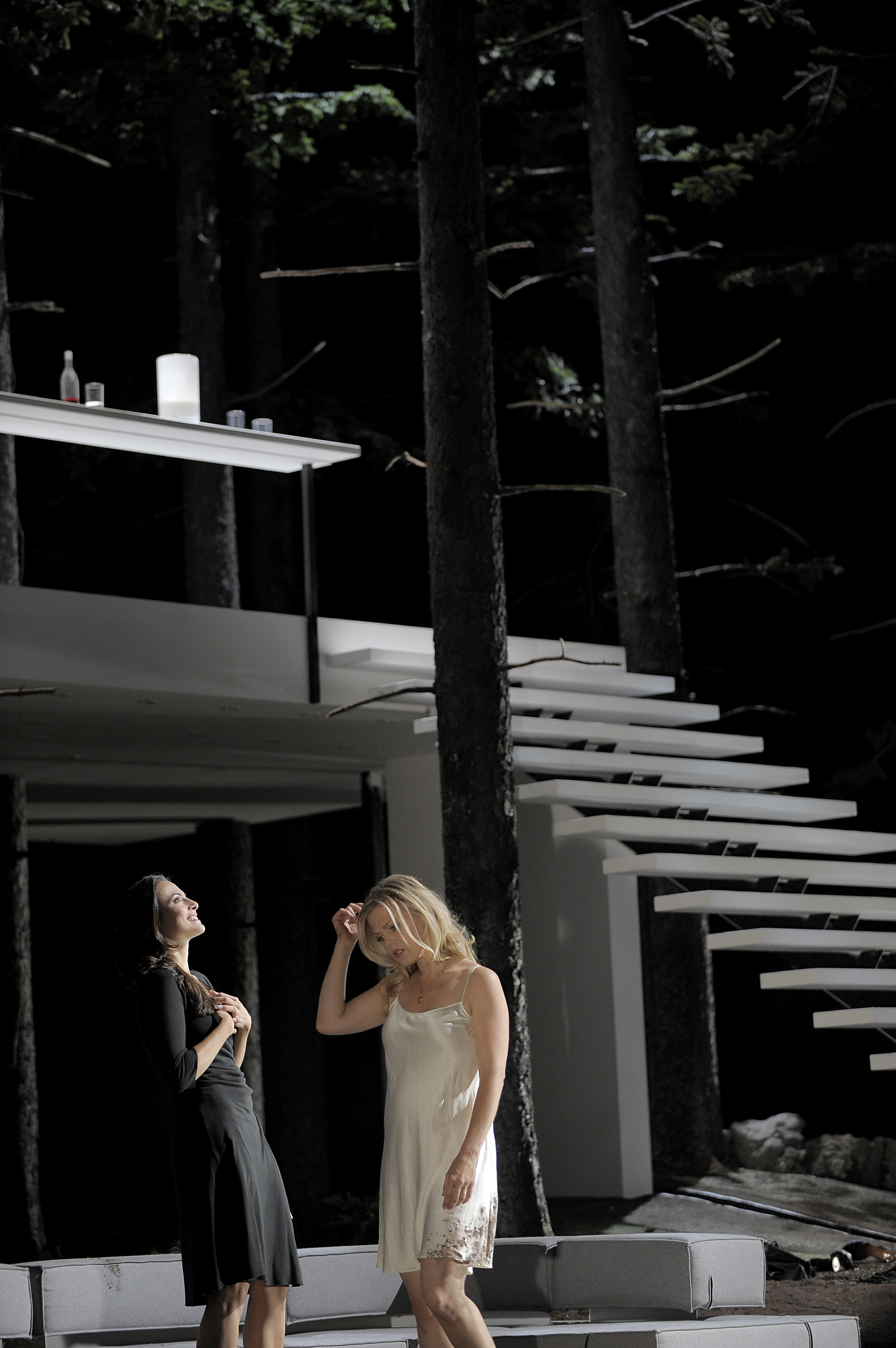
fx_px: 3813
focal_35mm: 102
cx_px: 448
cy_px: 674
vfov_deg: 20.0
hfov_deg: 13.4
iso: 800
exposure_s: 1/200
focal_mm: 102
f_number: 2.8
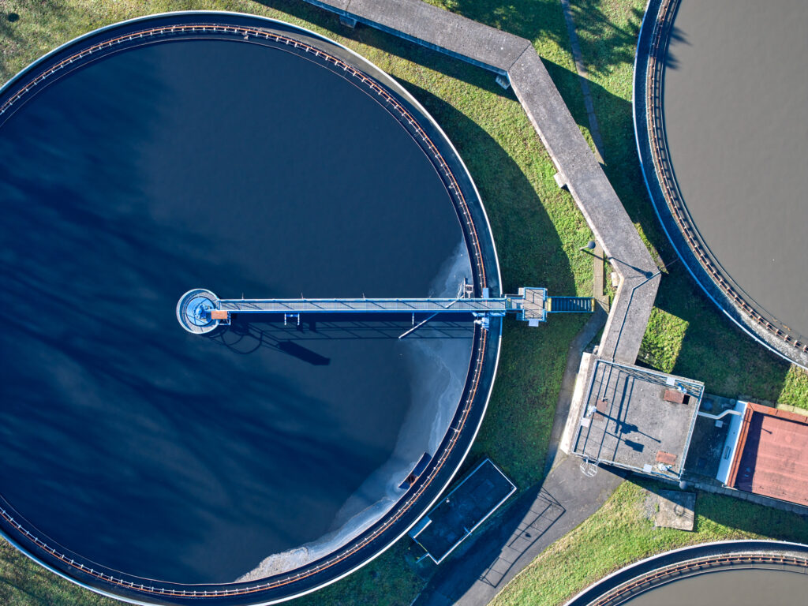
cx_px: 404
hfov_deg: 27.8
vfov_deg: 21.0
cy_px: 303
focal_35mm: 70
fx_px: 1634
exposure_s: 1/200
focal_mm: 19.4
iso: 100
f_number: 2.8
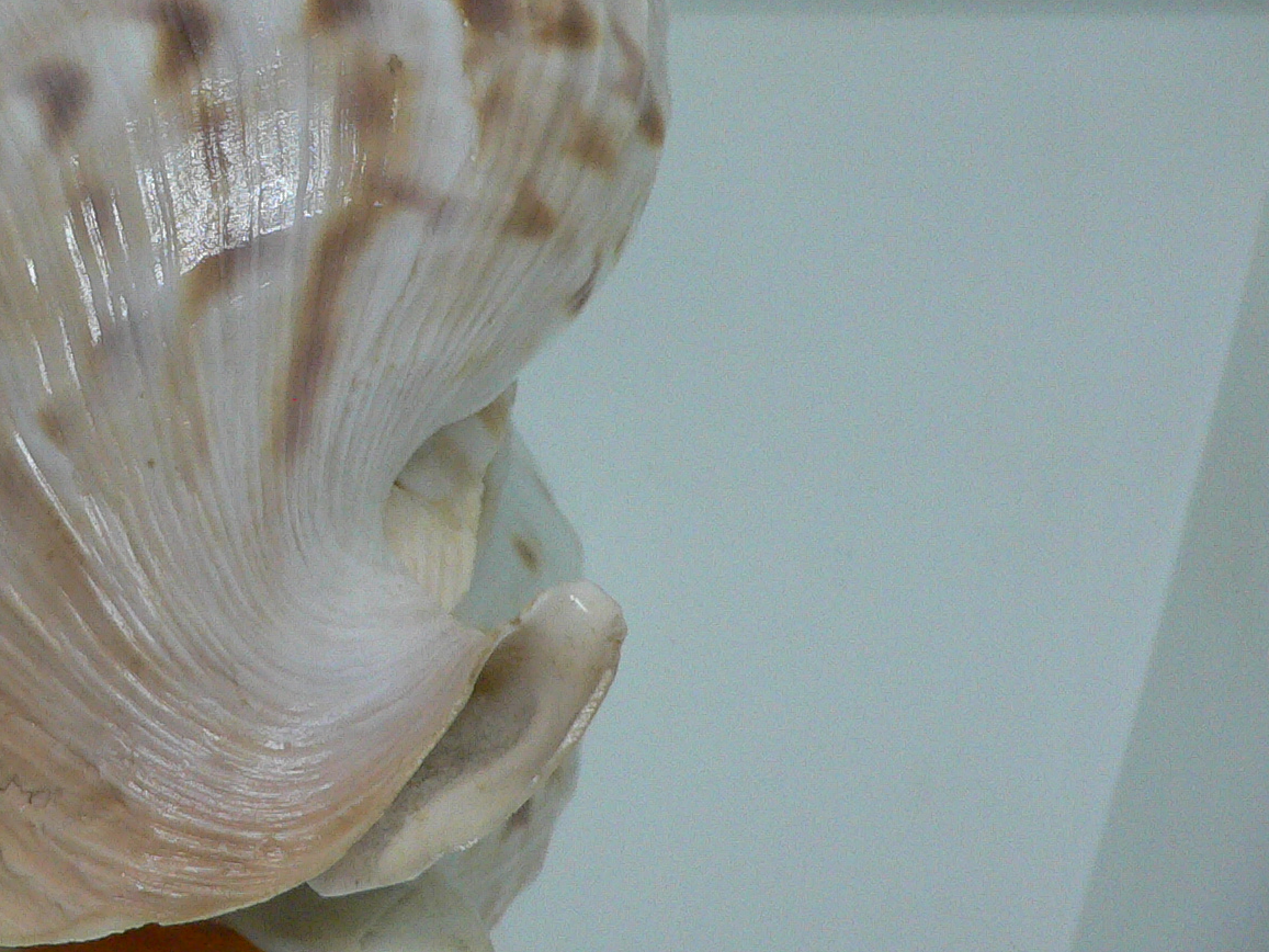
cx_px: 171
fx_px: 2236
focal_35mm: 61
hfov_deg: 30.5
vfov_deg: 23.8
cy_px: 236
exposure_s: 1/60
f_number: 2.8
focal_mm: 4.6
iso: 200
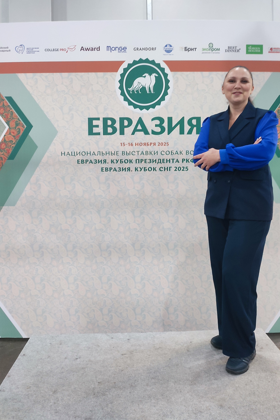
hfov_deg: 47.9
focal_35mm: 27
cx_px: 146
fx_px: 315
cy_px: 206
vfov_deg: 67.4
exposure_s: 1/20
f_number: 1.9
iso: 981
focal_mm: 6.04
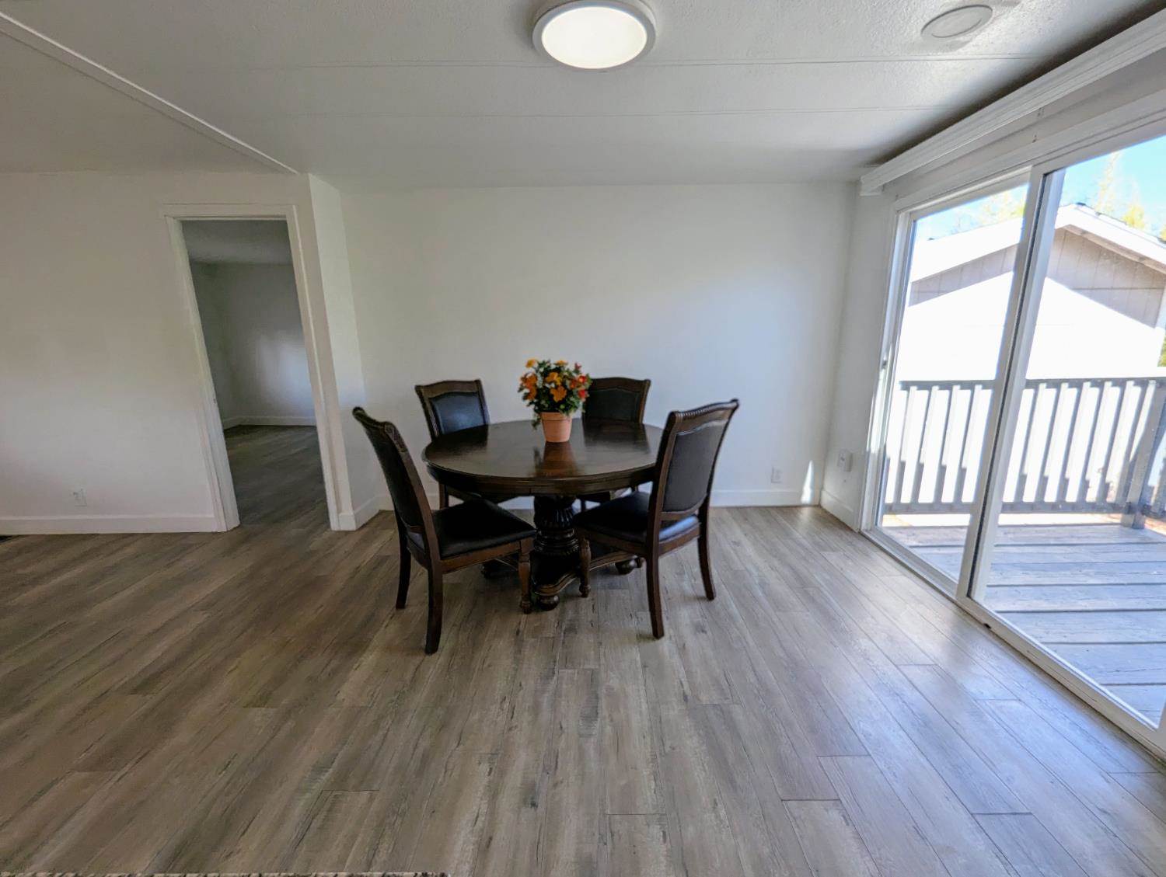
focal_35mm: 13
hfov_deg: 106.1
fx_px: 438
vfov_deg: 90.0
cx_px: 583
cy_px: 438
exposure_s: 1/241
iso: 50
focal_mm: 1.95
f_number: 2.2
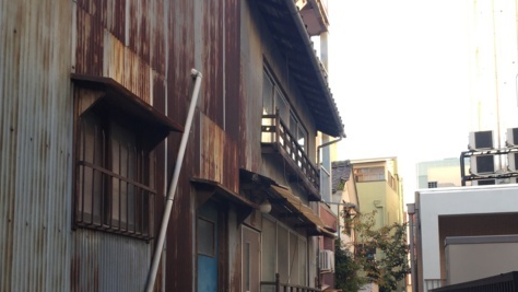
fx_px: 550
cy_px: 238
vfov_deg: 29.0
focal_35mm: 40
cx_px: 289
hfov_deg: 50.4
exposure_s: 1/120
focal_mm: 4.15
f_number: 2.2
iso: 40
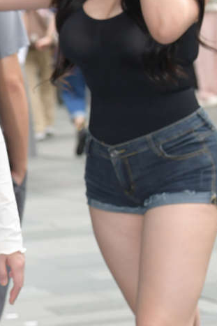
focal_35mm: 270
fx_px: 2443
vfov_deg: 7.6
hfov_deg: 5.0
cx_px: -163
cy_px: 301
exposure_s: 1/200
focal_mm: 70
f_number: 5
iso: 500
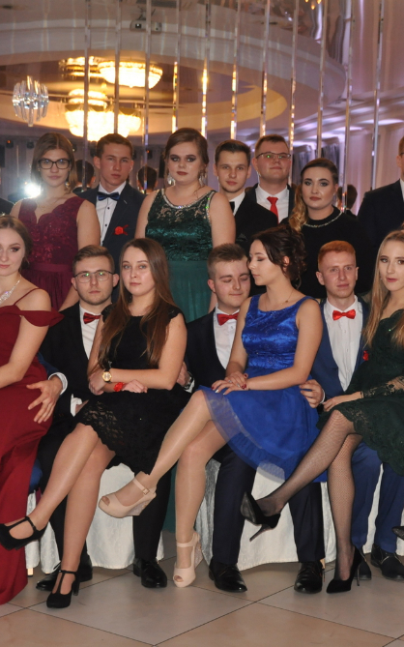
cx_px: 259
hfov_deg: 19.2
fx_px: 1194
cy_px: 328
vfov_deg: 30.3
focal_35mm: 68
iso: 800
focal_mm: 29
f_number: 4
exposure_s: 1/60
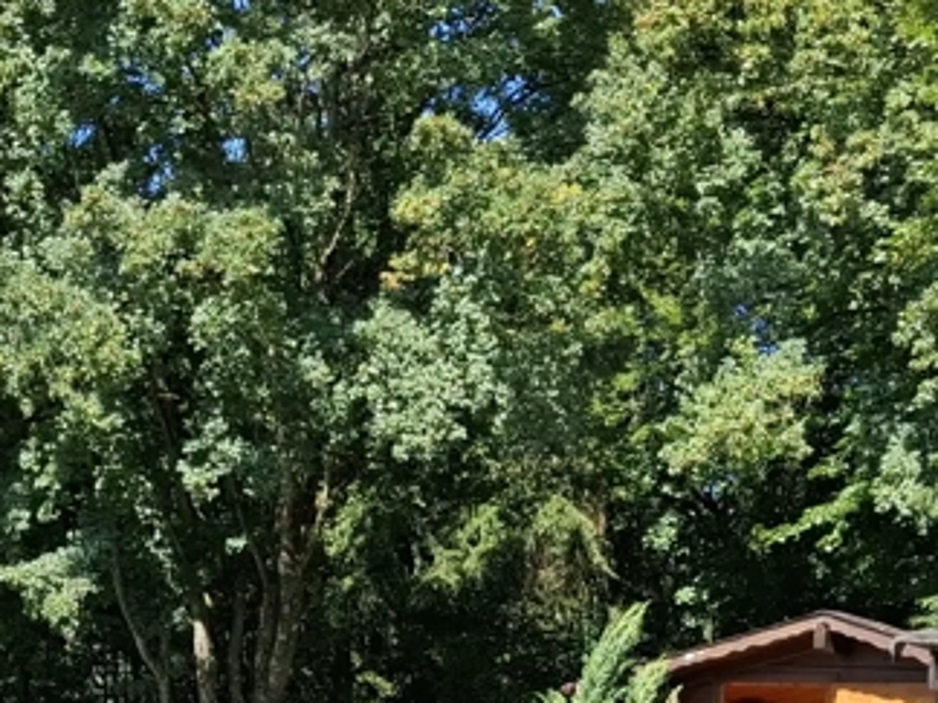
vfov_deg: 18.5
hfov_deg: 27.4
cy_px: 1027
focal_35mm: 71
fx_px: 1924
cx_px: 446
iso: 50
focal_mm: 5.54
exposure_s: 1/711
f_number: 1.8
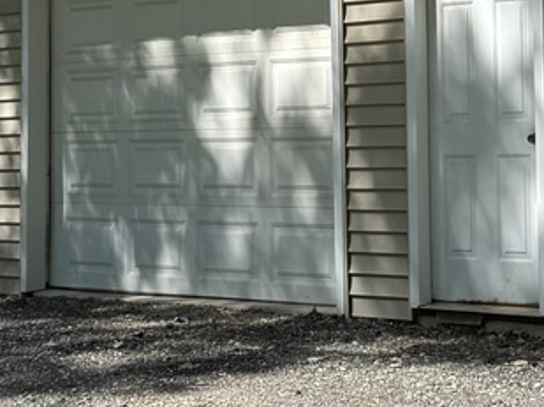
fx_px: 1758
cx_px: 428
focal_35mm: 112
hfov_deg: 17.5
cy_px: -78
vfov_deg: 12.9
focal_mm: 6.76
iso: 80
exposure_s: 1/2232
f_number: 1.78
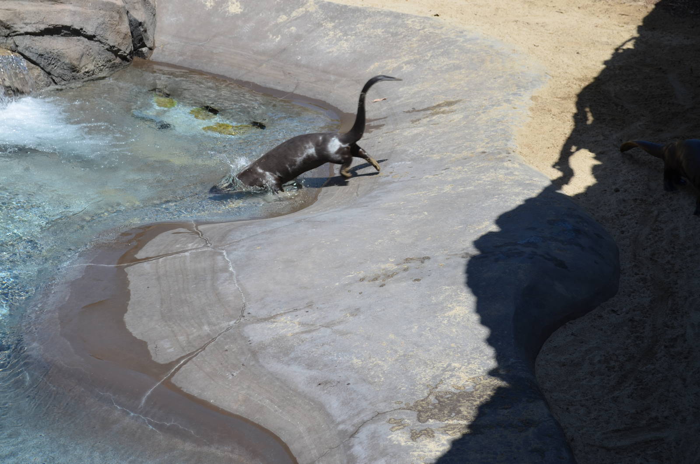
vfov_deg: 16.5
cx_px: 350
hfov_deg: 24.7
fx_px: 1601
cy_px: 232
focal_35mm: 82
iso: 100
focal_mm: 55
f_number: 8
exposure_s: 1/250
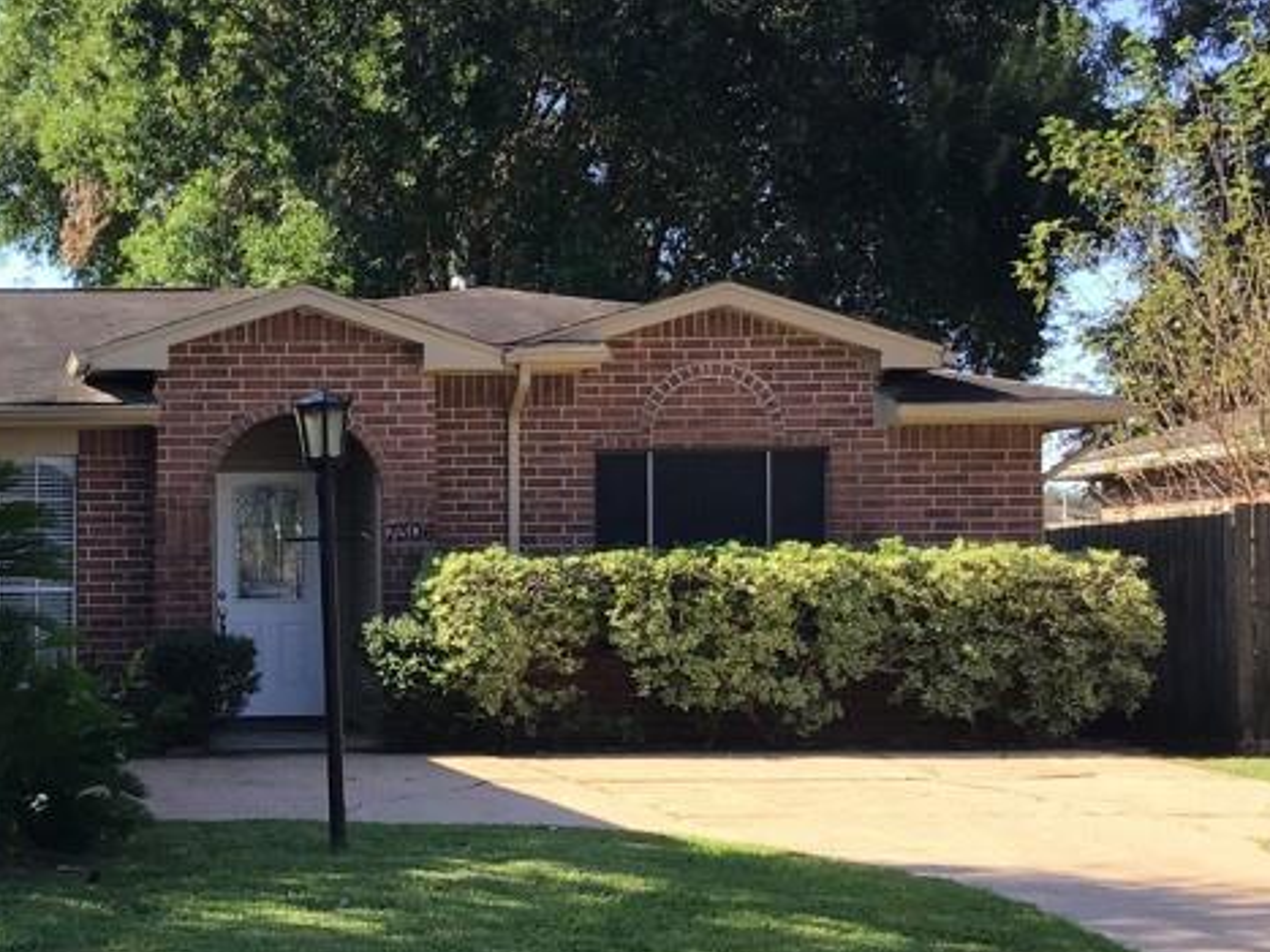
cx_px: -8
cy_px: 647
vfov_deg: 21.5
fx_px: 2494
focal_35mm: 68
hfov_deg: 26.9
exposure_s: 1/395
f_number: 2.4
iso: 25
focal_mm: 3.3
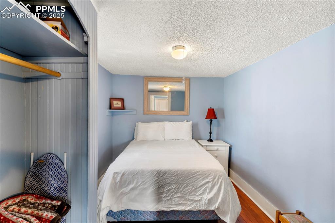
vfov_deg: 67.3
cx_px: 168
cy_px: 112
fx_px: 167
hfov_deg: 90.0
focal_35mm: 18
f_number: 11
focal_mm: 18
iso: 400
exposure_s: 1.6
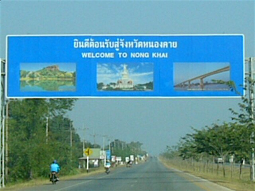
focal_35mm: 35
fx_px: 258
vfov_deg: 40.7
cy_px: 96
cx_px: 128
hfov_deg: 52.6
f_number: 2.8
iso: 50
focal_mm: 5.8
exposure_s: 1/1300
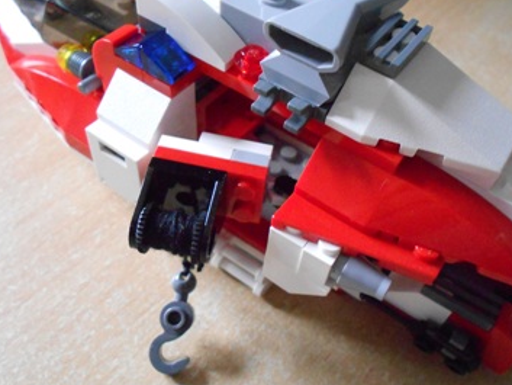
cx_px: 263
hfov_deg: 55.3
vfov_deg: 43.0
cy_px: 200
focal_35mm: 33
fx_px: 488
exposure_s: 1/25
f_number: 3.2
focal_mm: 4.6
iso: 800
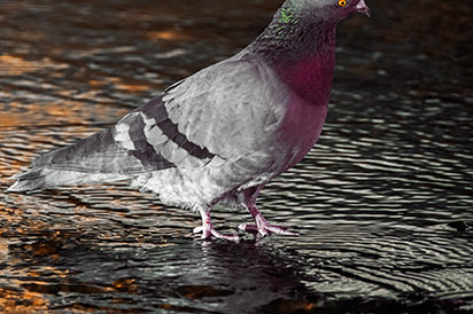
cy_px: 140
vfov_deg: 1.2
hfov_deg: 1.8
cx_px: 223
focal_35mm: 1154
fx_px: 15150
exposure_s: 1/1000
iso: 4000
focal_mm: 950
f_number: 12
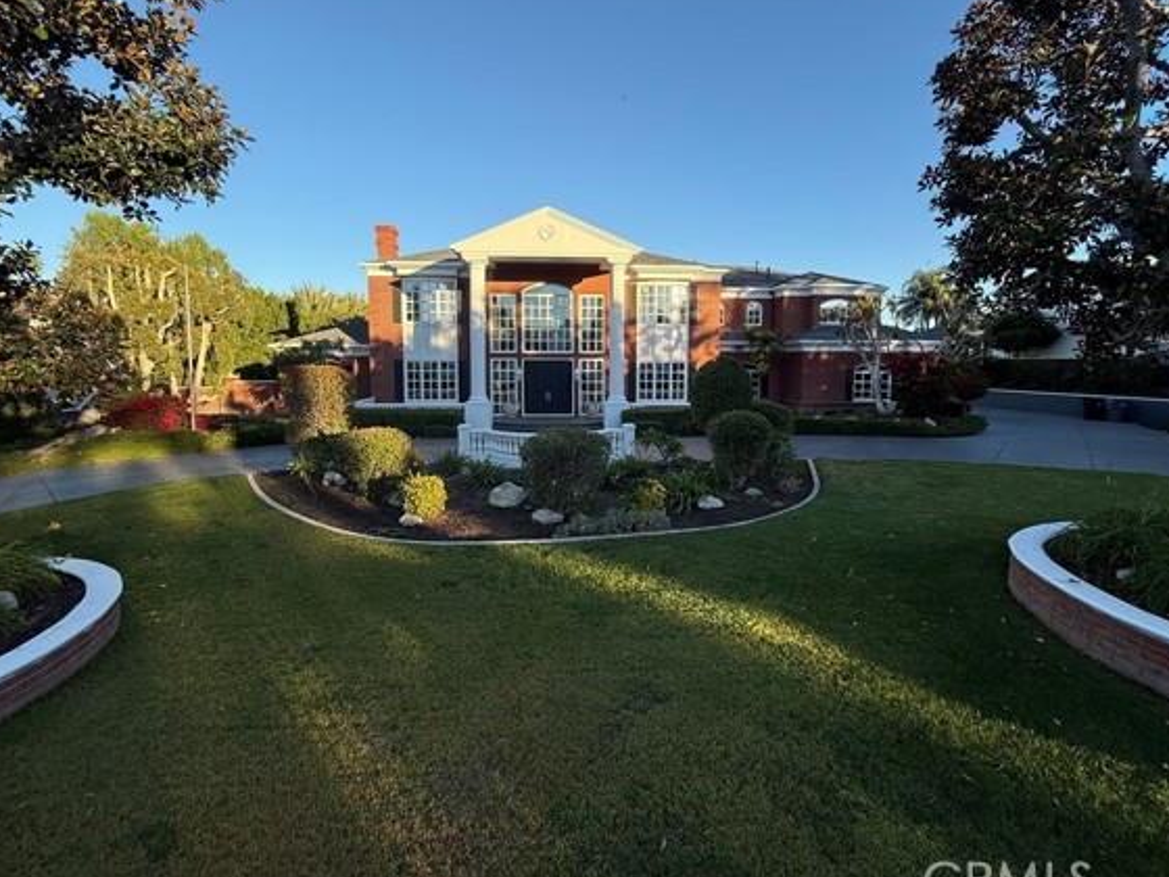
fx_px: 540
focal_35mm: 16
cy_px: 409
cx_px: 582
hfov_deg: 94.5
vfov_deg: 78.0
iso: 64
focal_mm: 2.22
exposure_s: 1/770
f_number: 2.2
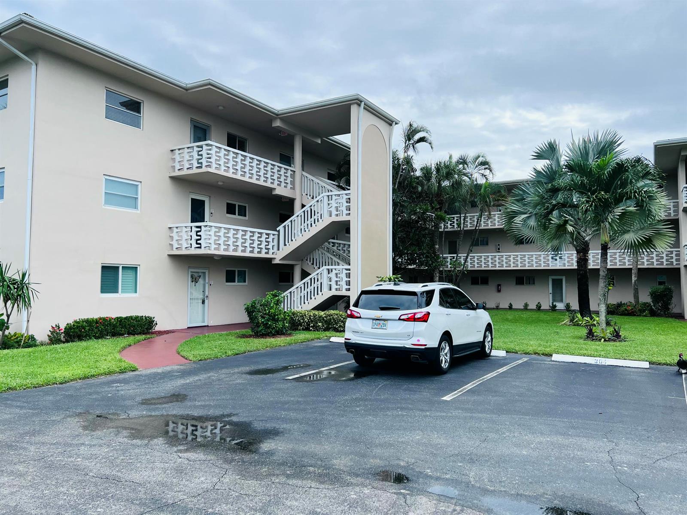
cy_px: 258
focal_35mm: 26
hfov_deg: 67.3
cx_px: 344
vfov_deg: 53.1
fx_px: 516
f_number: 1.5
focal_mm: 5.7
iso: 50
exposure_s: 1/3704
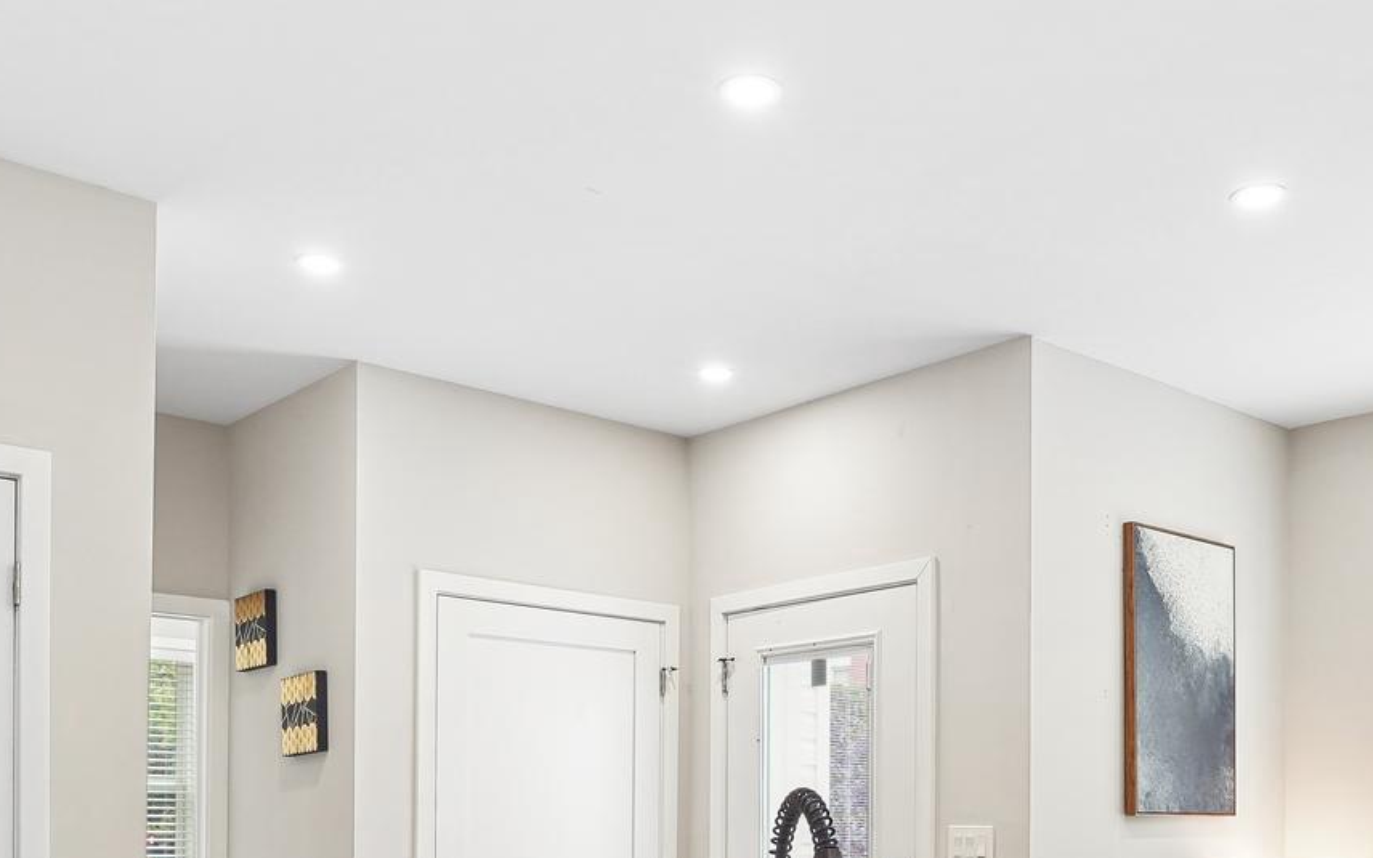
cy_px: 848
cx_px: 749
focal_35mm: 40
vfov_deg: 29.8
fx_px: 1505
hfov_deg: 49.0
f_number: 6.3
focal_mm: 16.5
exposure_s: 1/40
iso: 400
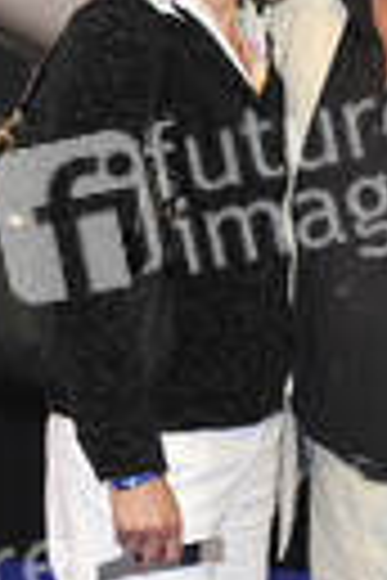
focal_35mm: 171
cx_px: 351
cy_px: 423
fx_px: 2757
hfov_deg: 8.0
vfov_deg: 12.0
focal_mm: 55
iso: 500
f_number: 6.3
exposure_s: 1/160
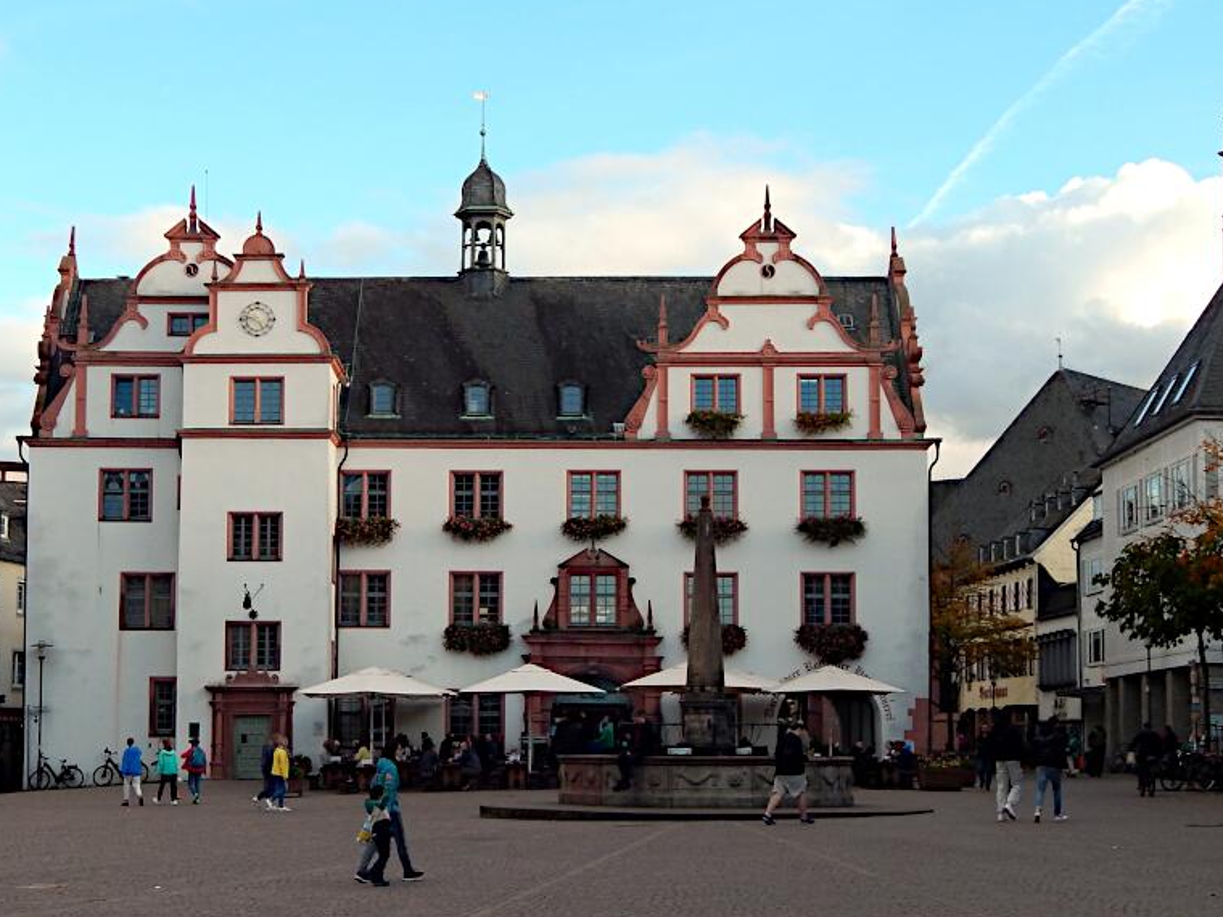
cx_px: 492
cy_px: 552
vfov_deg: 24.4
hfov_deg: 32.1
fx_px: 2120
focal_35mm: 60
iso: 125
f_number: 3.4
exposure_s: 1/400
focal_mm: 6.8
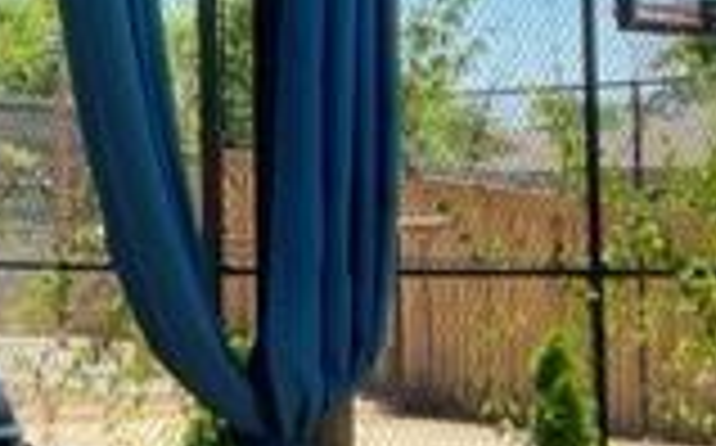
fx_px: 2164
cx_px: -144
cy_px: -14
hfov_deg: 17.9
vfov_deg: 11.6
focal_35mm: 111
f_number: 1.5
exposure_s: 1/1009
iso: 50
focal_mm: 5.7
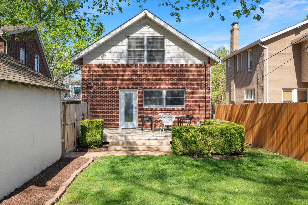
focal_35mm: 36
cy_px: 102
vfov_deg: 36.9
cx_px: 154
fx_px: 308
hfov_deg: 53.1
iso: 400
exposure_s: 1/250
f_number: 8
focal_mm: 18
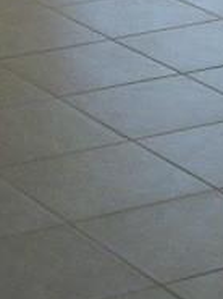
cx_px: 128
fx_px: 1914
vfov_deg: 8.6
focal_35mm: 222
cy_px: -226
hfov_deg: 6.7
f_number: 2.9
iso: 106
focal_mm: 5.7
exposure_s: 1/30
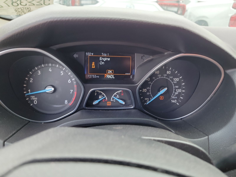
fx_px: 164
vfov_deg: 56.8
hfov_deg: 71.6
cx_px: 118
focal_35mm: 24
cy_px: 88
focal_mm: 6.7
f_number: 1.8
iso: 90
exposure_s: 1/59
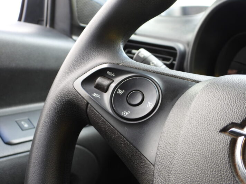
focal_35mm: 44
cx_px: 123
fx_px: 313
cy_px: 92
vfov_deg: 32.9
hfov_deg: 42.9
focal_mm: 7.9
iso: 100
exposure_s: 1/30
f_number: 3.2
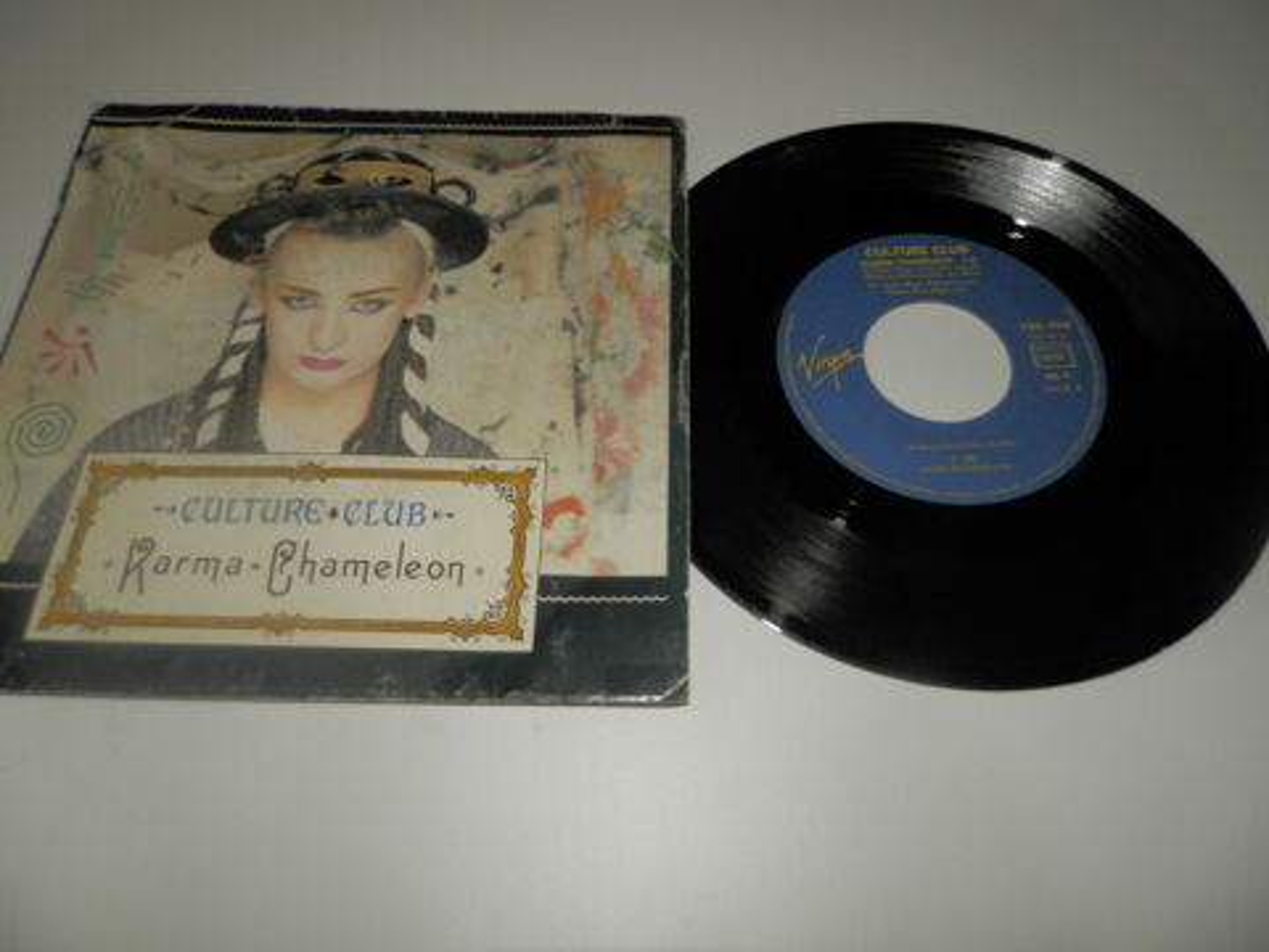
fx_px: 916
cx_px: 634
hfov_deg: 69.4
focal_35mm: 25
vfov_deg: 54.9
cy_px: 476
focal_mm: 4.5
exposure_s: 1/30
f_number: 8.7
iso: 100
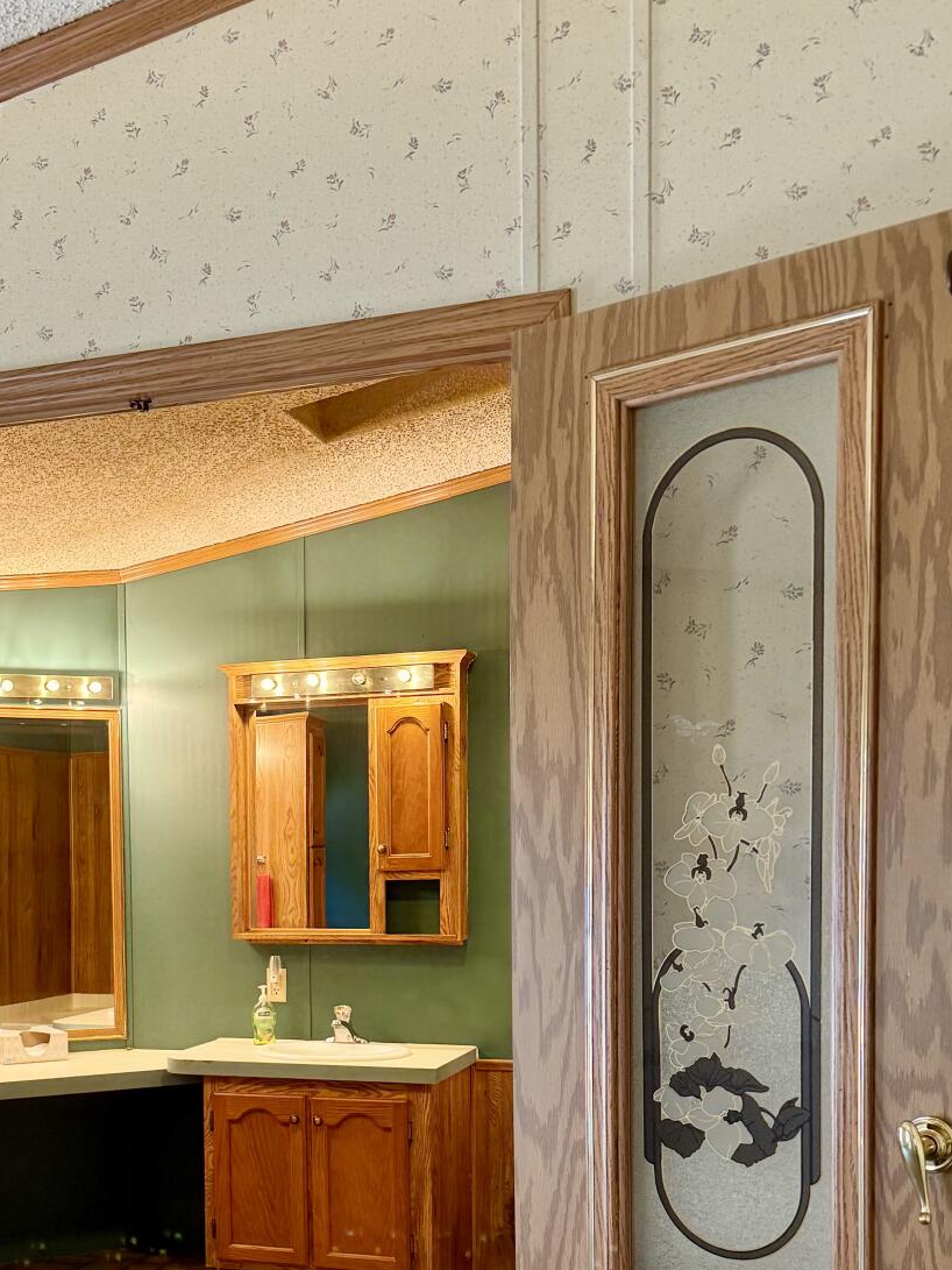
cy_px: 960
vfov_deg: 41.6
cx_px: 213
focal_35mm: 44
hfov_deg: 32.1
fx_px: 1614
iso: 250
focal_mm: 6.76
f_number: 1.78
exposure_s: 1/60
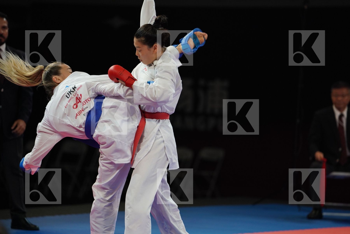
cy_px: 117
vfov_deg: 6.9
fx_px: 1925
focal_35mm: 198
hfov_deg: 10.4
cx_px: 175
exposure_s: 1/1000
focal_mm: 198
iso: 1600
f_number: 2.8
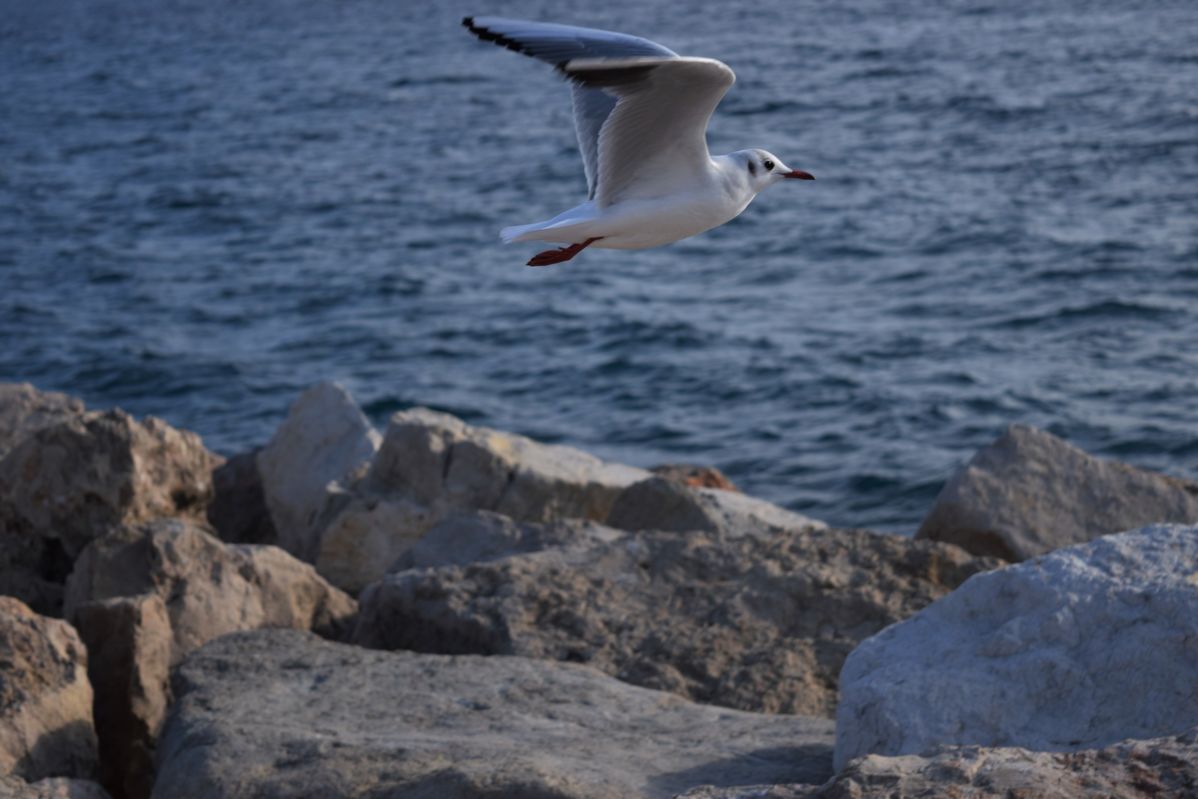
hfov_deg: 24.6
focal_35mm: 82
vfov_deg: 16.6
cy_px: 400
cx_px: 599
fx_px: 2745
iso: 100
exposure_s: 1/400
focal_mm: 55
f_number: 5.6
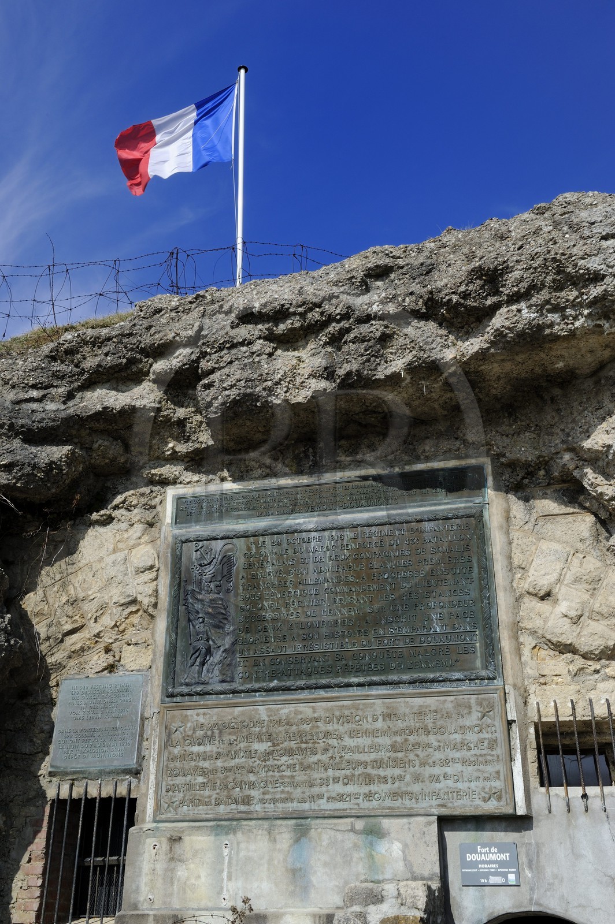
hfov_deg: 35.0
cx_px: 308
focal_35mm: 38
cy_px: 462
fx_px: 975
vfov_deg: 50.7
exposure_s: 1/160
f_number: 16
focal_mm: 38
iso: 200
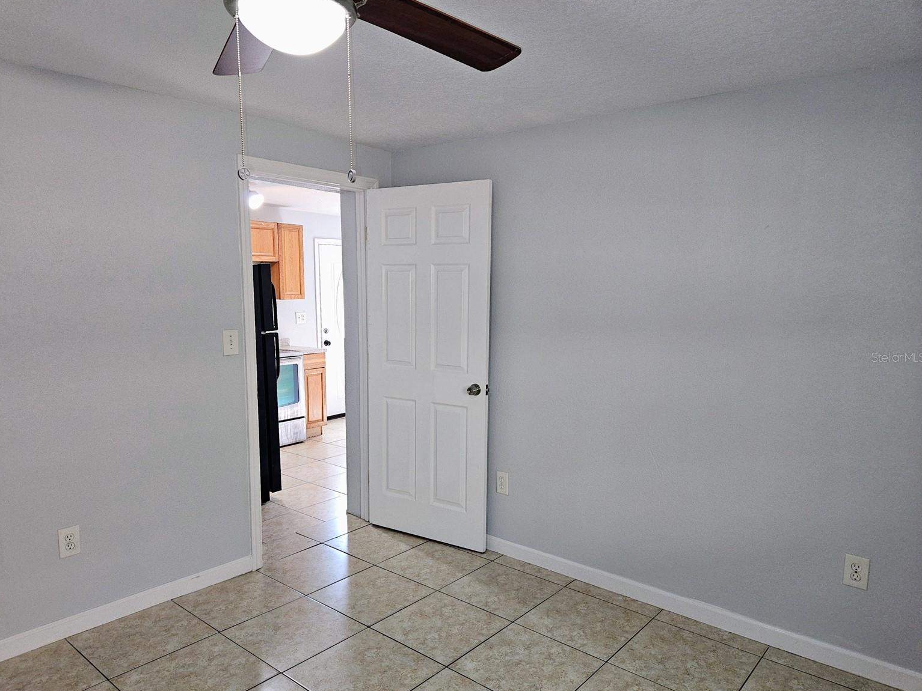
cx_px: 447
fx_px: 639
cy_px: 357
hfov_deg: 71.6
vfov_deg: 56.8
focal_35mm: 24
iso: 125
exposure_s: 1/60
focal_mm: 5.4
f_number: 1.8
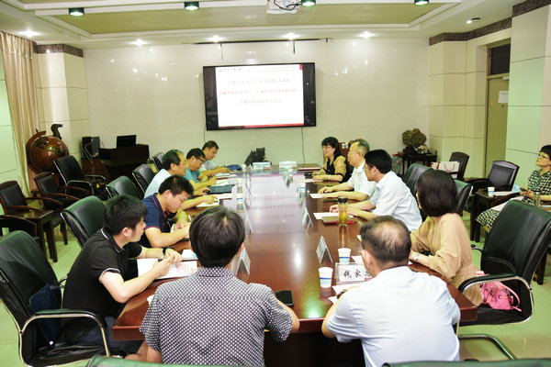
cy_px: 184
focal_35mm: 27
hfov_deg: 67.4
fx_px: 413
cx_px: 276
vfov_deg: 47.9
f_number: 4
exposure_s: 1/30
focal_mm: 18
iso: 360
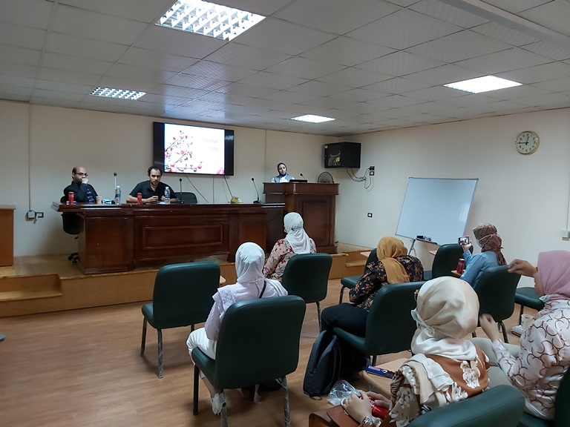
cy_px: 214
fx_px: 428
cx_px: 285
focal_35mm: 26
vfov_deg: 53.1
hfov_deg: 67.3
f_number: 1.7
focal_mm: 3.92
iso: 200
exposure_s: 1/33
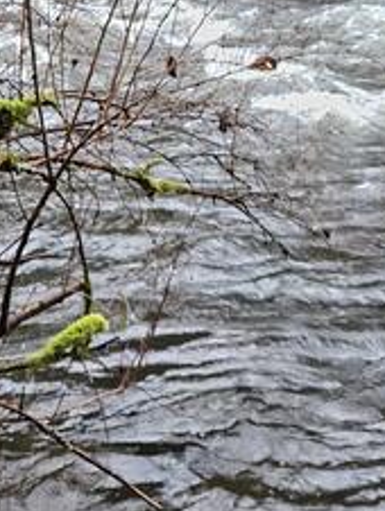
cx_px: 190
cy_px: 66
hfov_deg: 24.1
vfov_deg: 30.5
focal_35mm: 61
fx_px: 903
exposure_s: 1/120
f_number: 1.8
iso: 640
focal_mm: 5.4
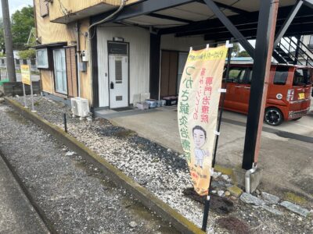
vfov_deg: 53.1
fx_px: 235
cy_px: 117
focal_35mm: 26
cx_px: 156
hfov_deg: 67.3
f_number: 1.5
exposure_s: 1/705
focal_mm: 5.7
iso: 50
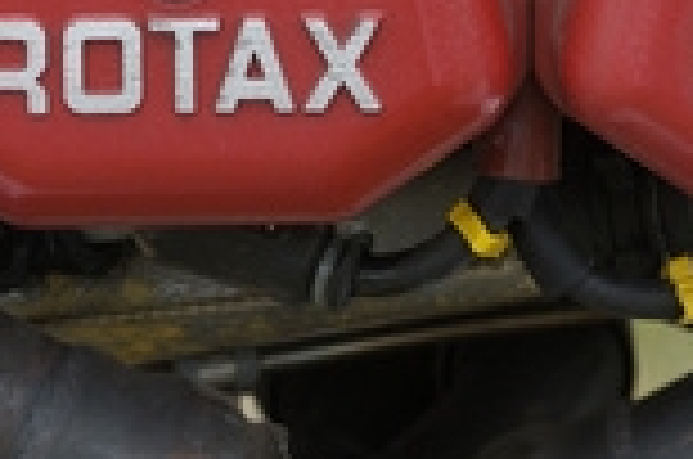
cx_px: 493
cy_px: -36
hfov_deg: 7.1
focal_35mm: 290
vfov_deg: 4.7
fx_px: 5571
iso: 200
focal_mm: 70
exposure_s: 1/200
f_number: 7.1
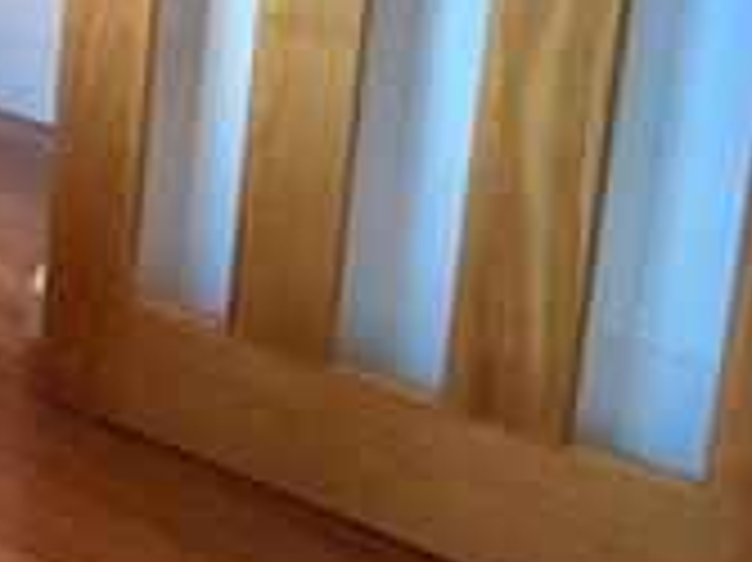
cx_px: -525
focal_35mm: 49
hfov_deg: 23.9
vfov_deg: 23.9
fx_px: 1064
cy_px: -263
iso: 200
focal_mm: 2.22
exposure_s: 1/50
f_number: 2.2
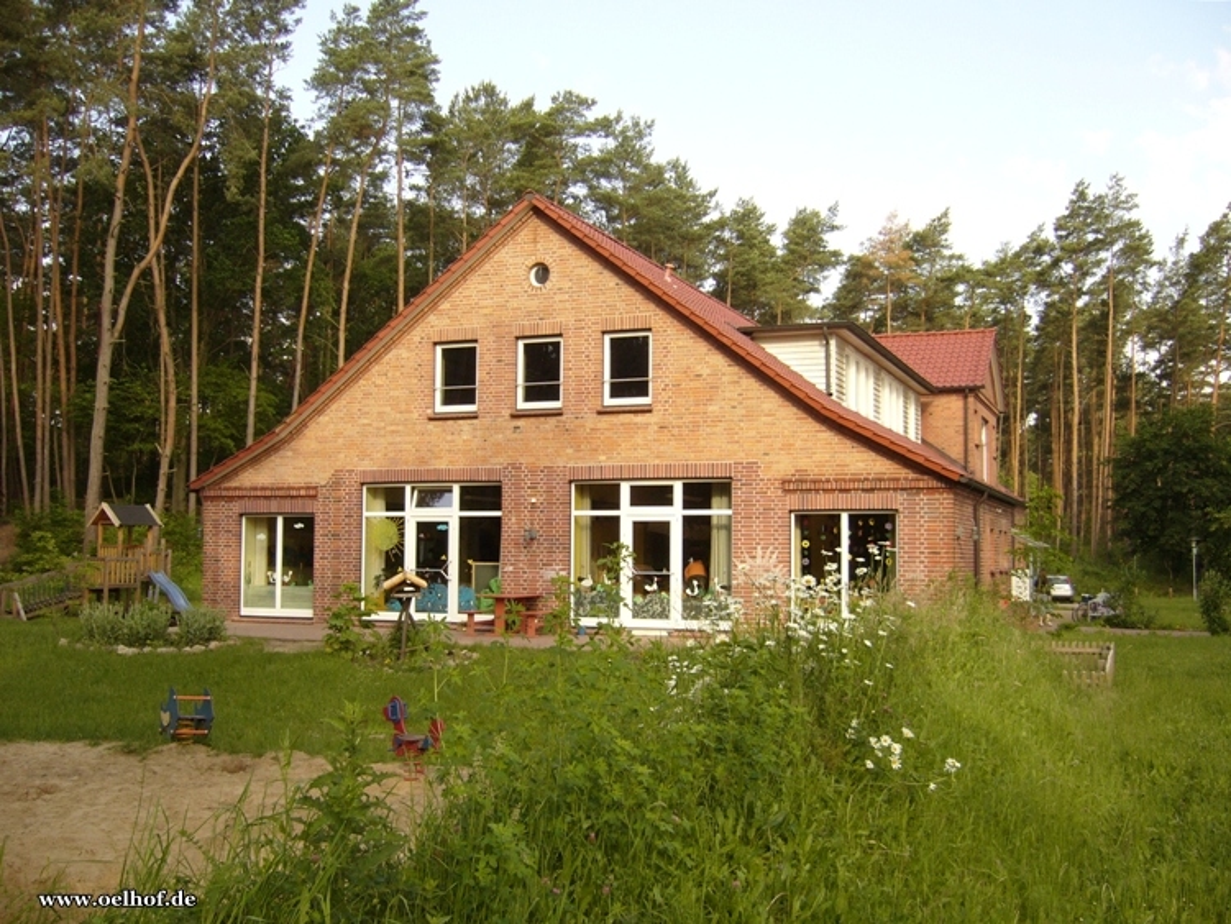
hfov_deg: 52.6
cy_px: 462
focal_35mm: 35
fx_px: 1245
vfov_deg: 40.7
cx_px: 616
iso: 80
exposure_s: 1/320
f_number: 2.8
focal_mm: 5.8
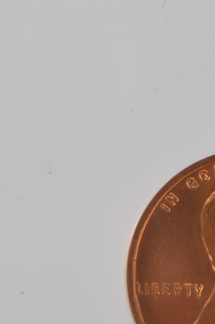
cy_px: -16
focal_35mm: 244
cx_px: 240
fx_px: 2191
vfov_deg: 8.4
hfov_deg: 5.6
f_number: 5.6
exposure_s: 1/80
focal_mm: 48
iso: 100
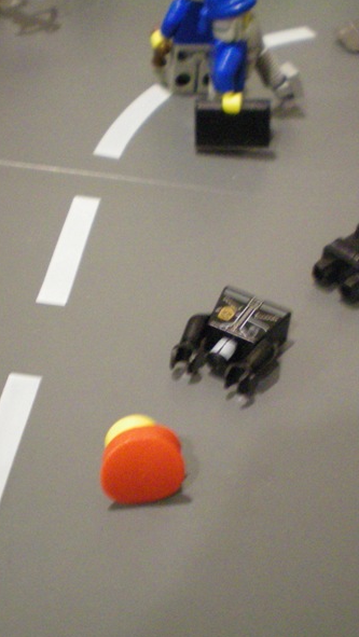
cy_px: 319
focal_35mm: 56
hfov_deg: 21.4
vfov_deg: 37.2
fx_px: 946
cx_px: 221
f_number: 3.1
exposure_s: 1/15
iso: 400
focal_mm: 6.3
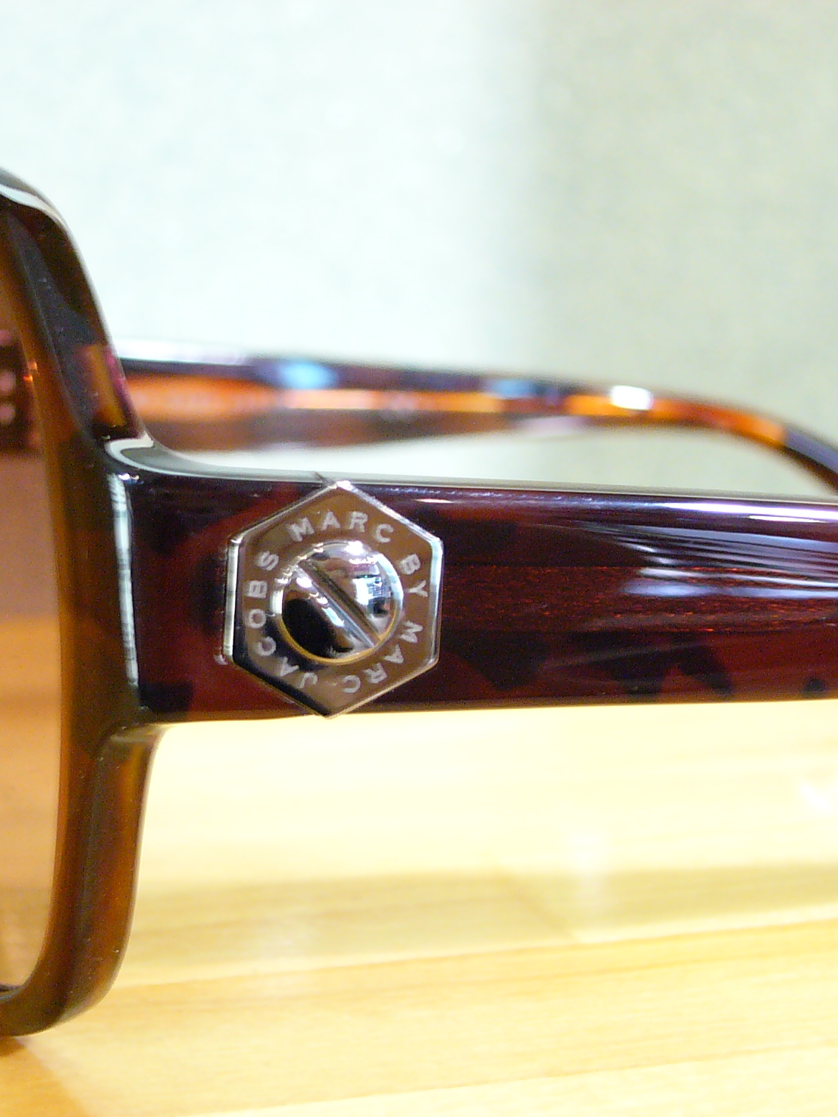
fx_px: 2614
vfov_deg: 24.1
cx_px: 308
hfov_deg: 18.2
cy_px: 563
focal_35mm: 81
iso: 200
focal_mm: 10
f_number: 3.7
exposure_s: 1/10
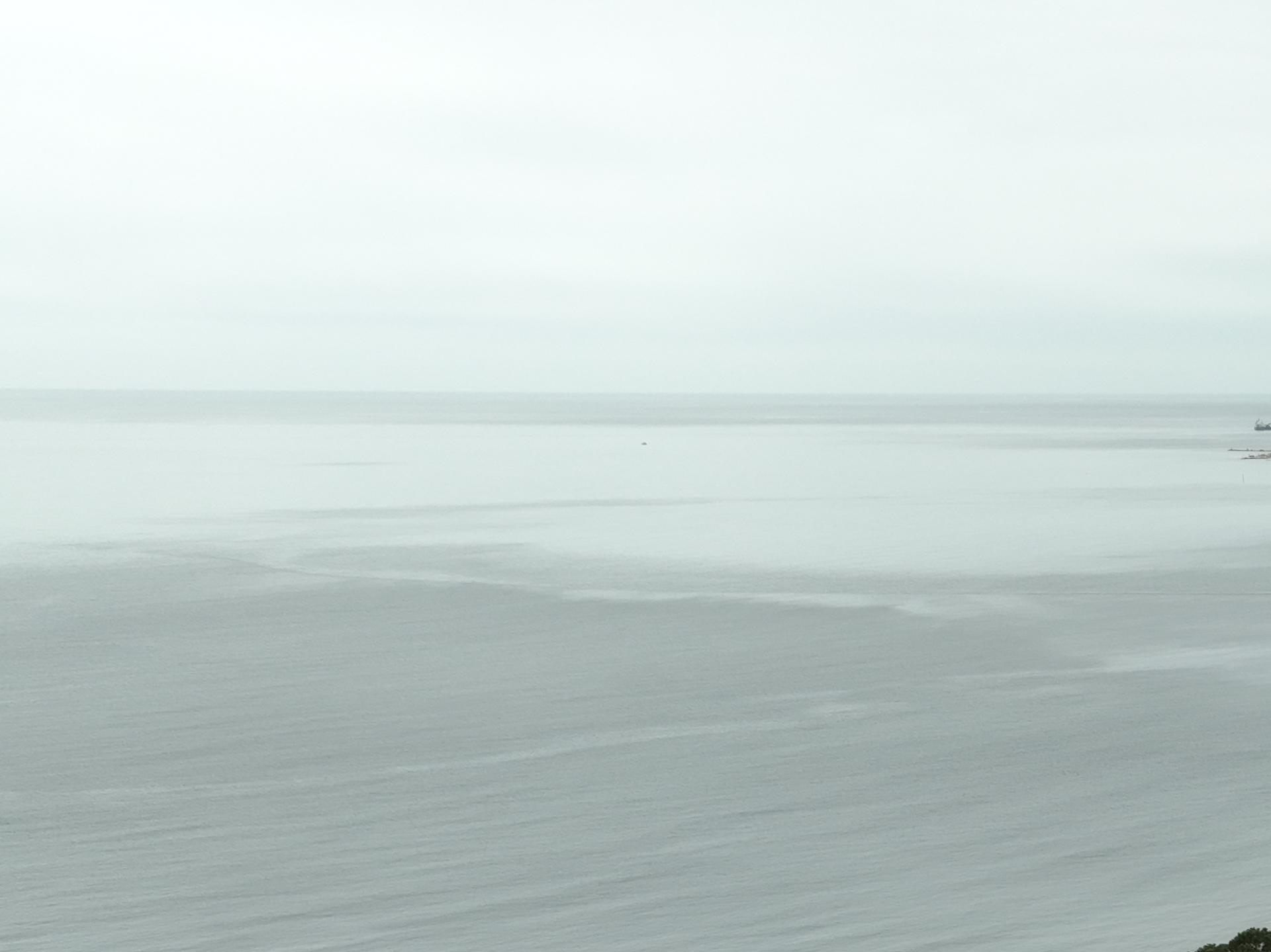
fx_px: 881
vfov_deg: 56.8
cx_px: 636
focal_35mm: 24
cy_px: 476
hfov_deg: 71.6
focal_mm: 12.29
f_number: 8
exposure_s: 1/320
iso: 200
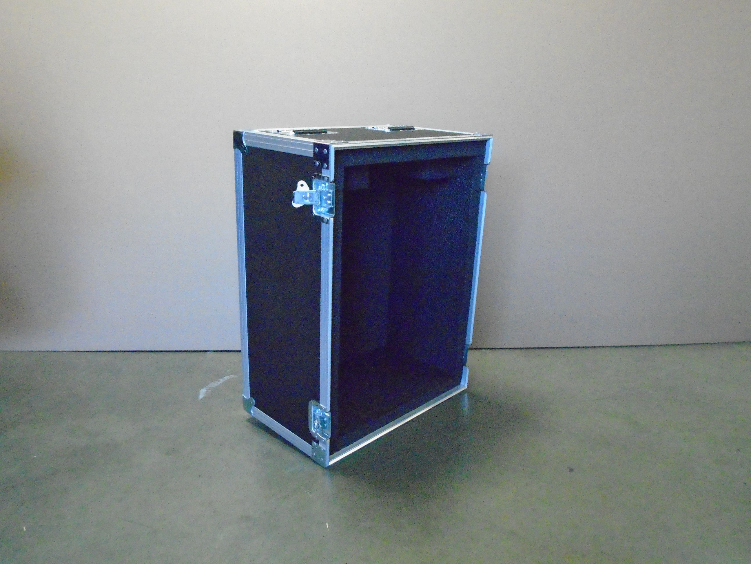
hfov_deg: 67.3
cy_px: 282
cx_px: 376
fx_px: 564
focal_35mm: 26
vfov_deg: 53.1
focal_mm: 4.6
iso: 1600
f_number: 3.2
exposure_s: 1/250
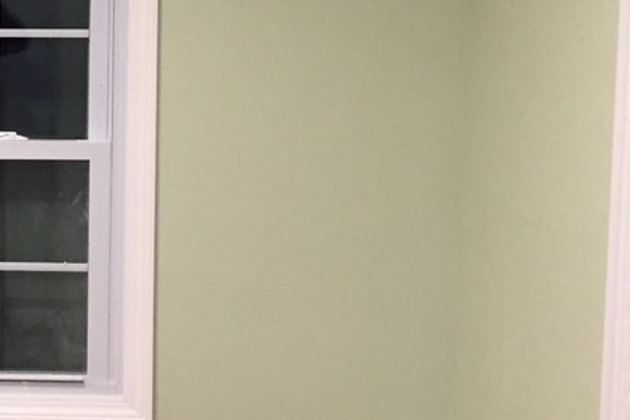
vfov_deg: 14.4
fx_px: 1662
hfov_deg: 19.8
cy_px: 113
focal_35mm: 95
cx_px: -182
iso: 200
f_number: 2.2
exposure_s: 1/30
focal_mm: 4.15
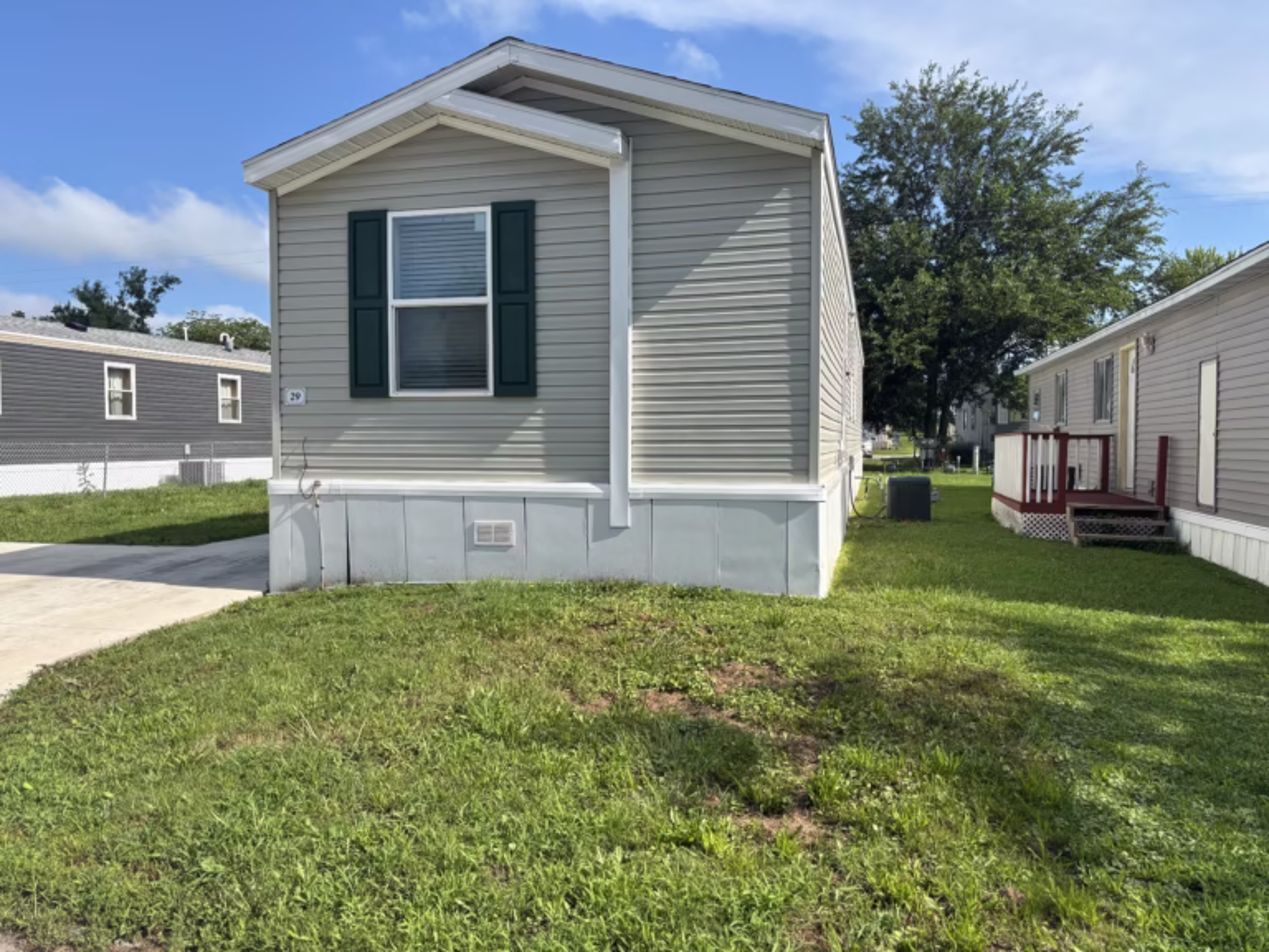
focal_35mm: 26
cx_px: 634
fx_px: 953
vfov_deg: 53.1
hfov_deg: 67.3
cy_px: 476
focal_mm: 5.96
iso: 50
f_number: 1.6
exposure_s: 1/2857
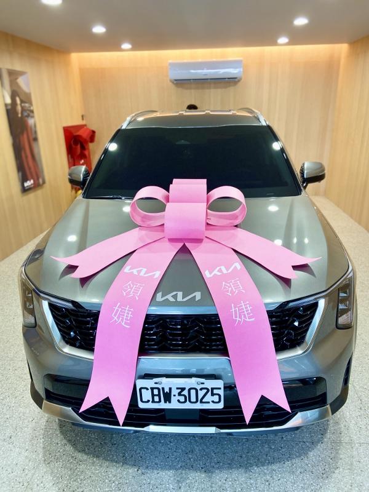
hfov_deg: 53.1
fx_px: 370
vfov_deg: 67.3
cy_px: 246
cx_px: 184
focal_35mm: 26
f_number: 1.8
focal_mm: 4.25
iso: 160
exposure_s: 1/60
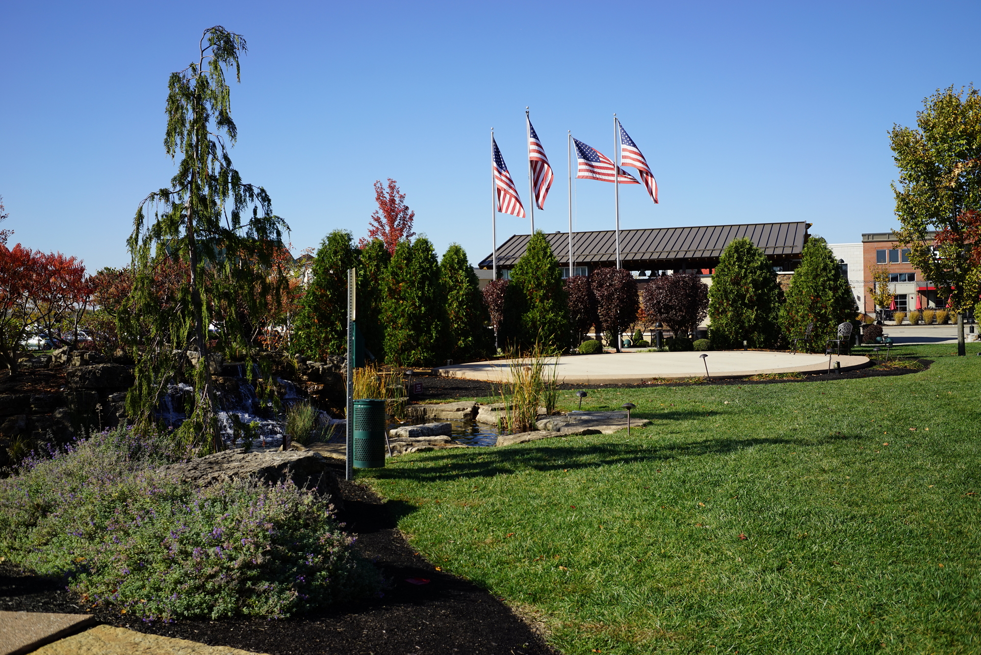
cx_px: 490
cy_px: 328
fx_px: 954
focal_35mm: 35
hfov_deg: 54.4
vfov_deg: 37.9
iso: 100
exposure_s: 1/400
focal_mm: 35
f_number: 6.3
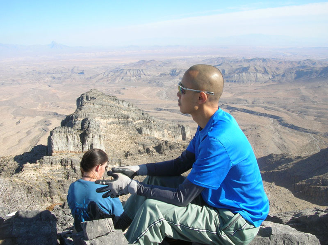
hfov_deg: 52.7
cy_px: 122
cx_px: 164
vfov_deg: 40.7
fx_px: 331
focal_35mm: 35
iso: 50
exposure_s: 1/186
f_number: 5.6
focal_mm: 5.8
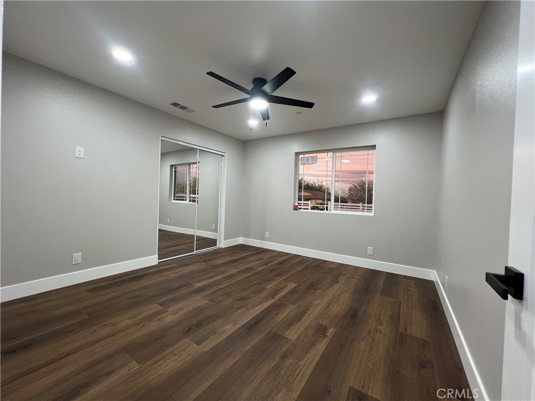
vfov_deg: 89.9
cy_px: 200
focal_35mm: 13
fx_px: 201
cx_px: 268
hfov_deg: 106.2
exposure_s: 1/60
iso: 125
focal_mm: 1.57
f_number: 1.8
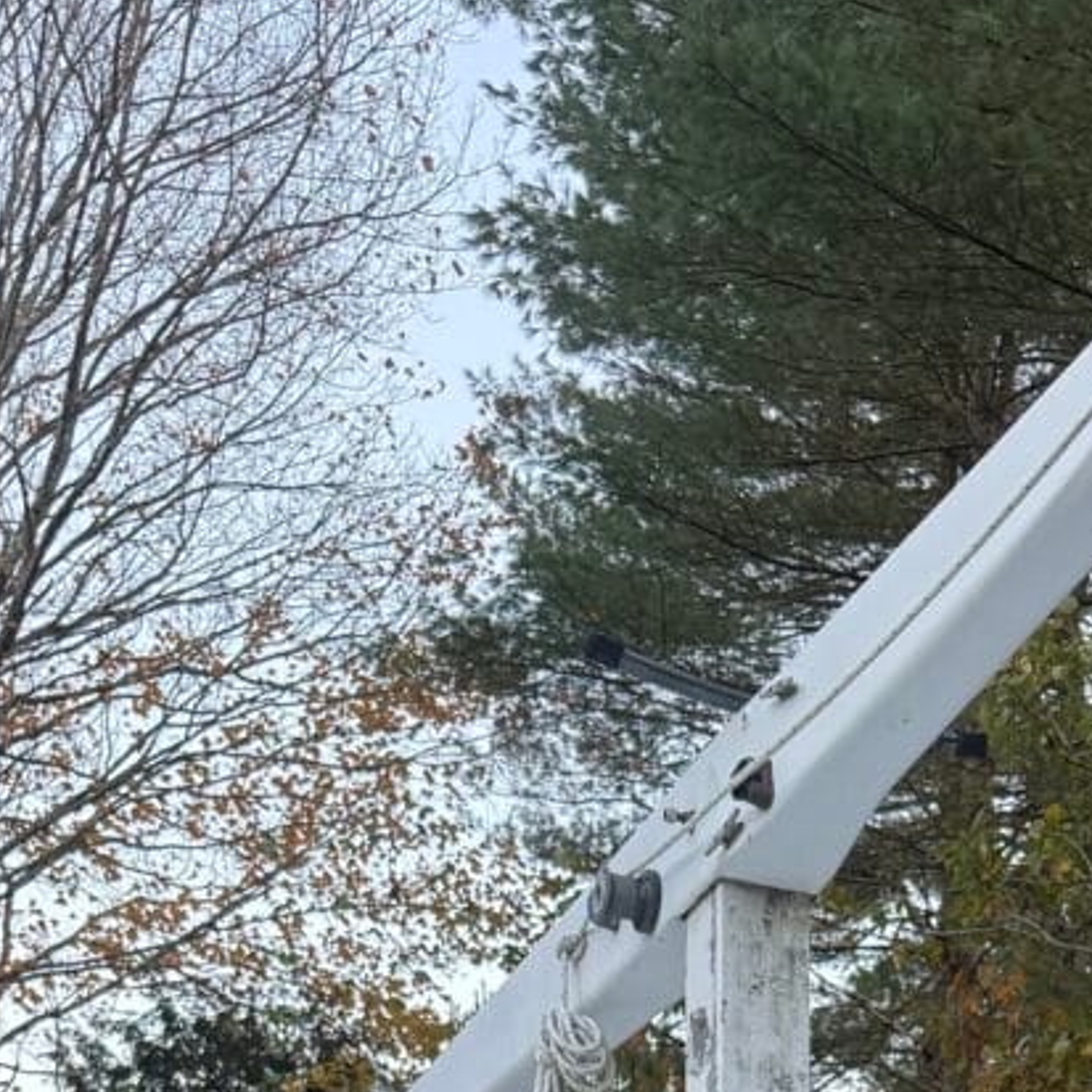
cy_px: 1735
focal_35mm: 74
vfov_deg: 19.6
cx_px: 846
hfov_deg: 23.1
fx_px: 2641
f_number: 1.78
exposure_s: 1/113
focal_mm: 6.76
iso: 200
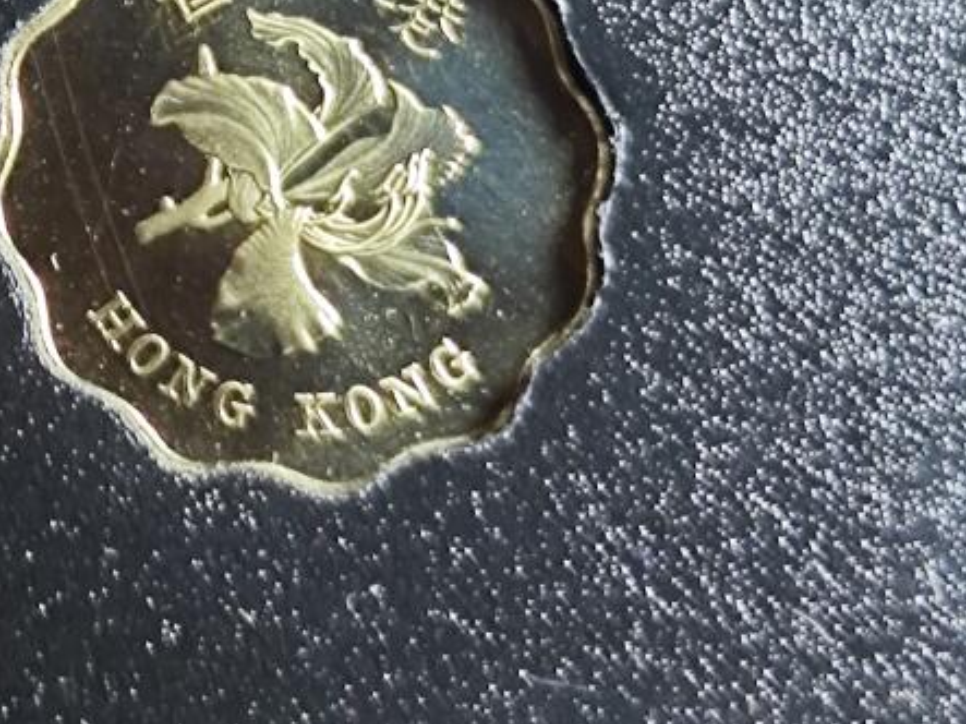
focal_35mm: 155
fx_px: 4324
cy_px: -399
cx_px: -277
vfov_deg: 9.3
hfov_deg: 12.4
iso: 250
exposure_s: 1/39.2
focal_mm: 5.84
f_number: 1.6
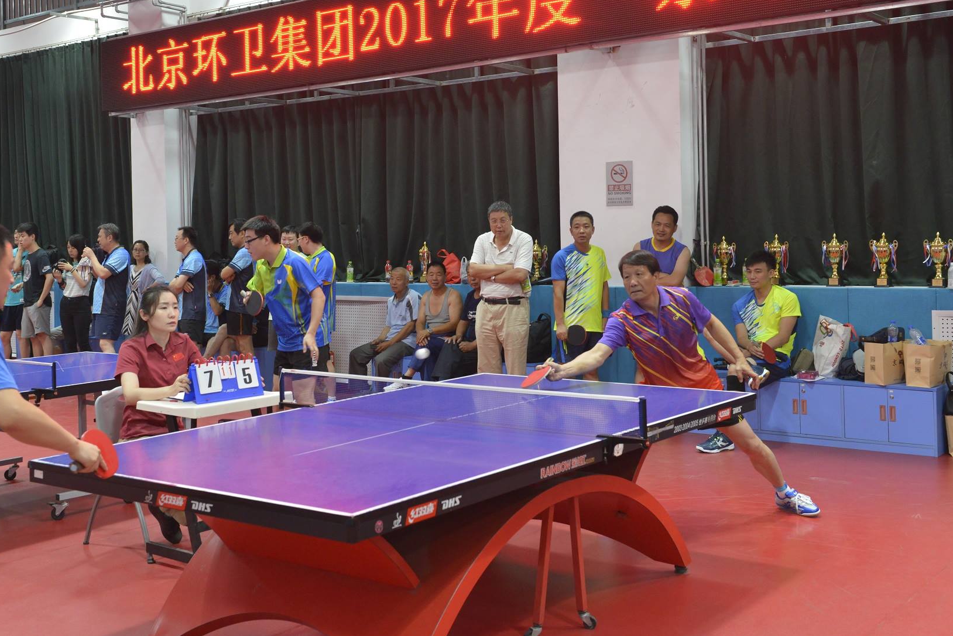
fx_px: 1138
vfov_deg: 31.1
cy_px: 247
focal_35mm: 43
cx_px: 430
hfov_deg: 45.4
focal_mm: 35
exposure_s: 1/160
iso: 4000
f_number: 6.3
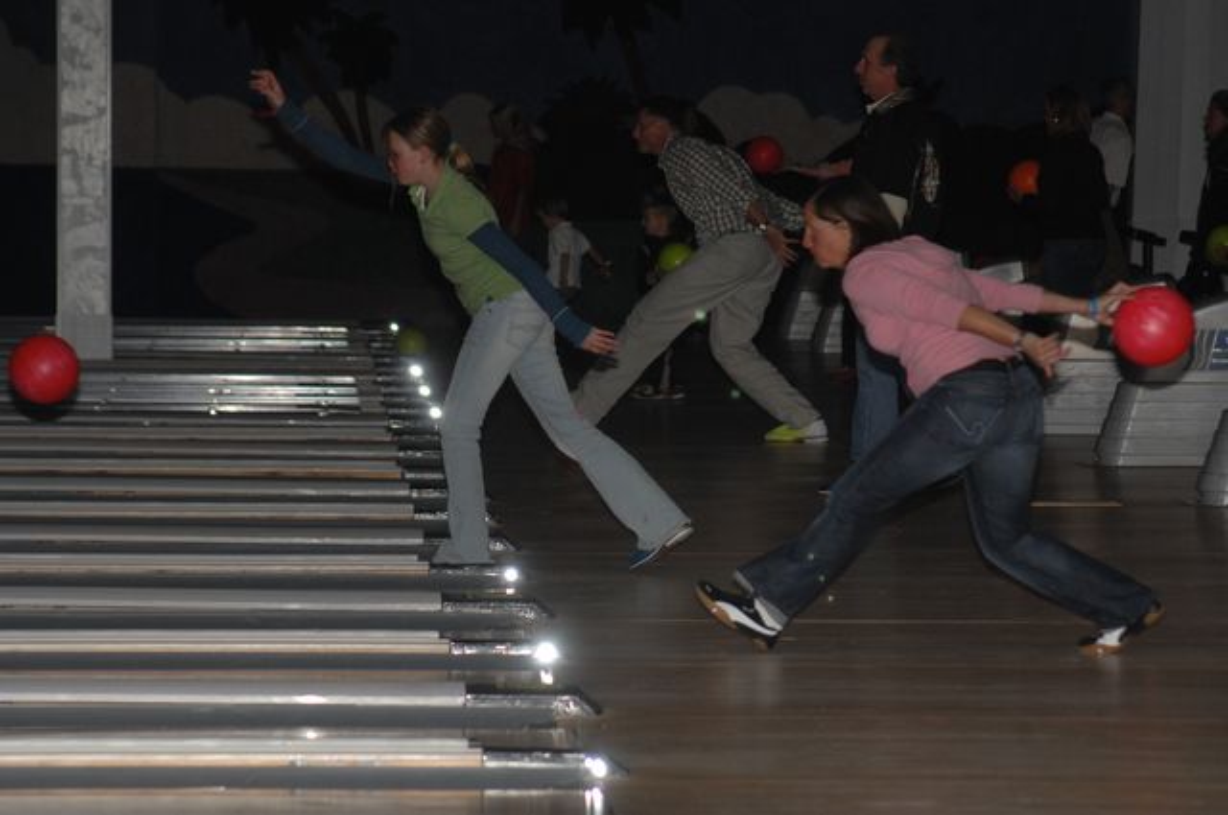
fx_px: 6899
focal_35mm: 202
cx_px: 614
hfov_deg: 10.2
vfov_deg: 6.8
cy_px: 408
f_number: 5.3
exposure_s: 1/125
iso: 400
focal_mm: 135
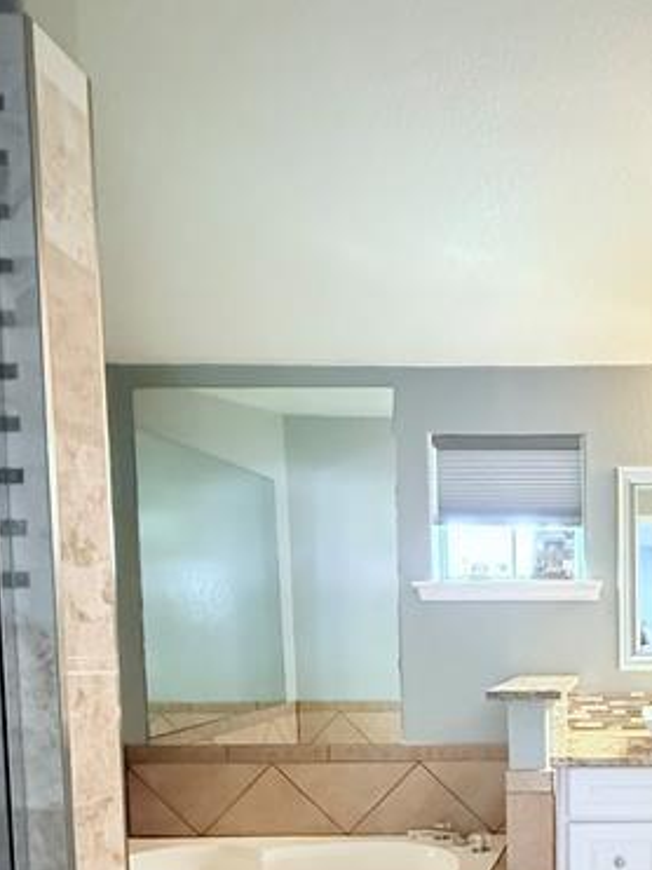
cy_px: 673
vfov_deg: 57.9
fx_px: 729
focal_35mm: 29
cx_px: 631
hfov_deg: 42.5
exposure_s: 1/30
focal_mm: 2.22
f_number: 2.2
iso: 2000
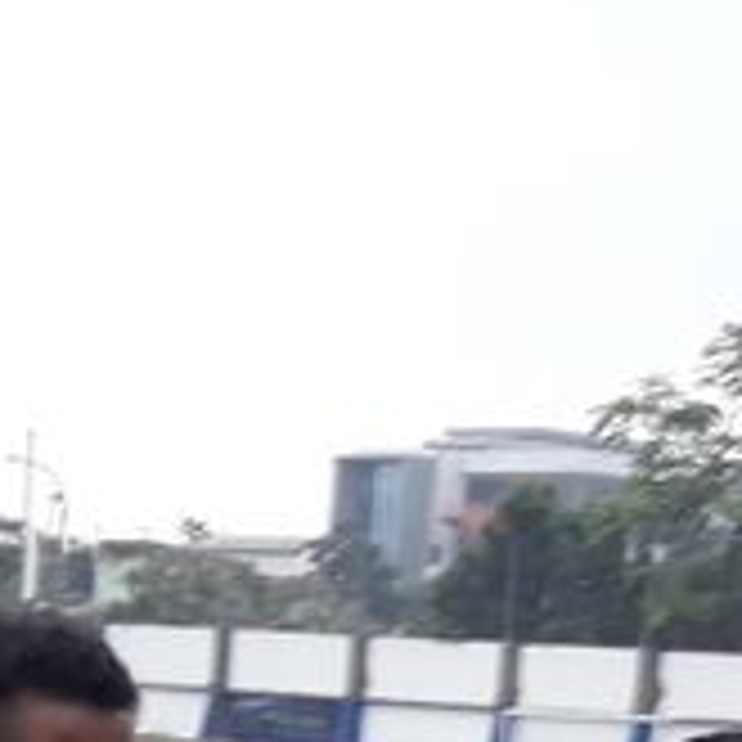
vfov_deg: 11.2
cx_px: 27
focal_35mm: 149
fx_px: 3613
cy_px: 1138
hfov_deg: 11.6
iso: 100
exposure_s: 1/33
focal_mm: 3.7
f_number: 1.9
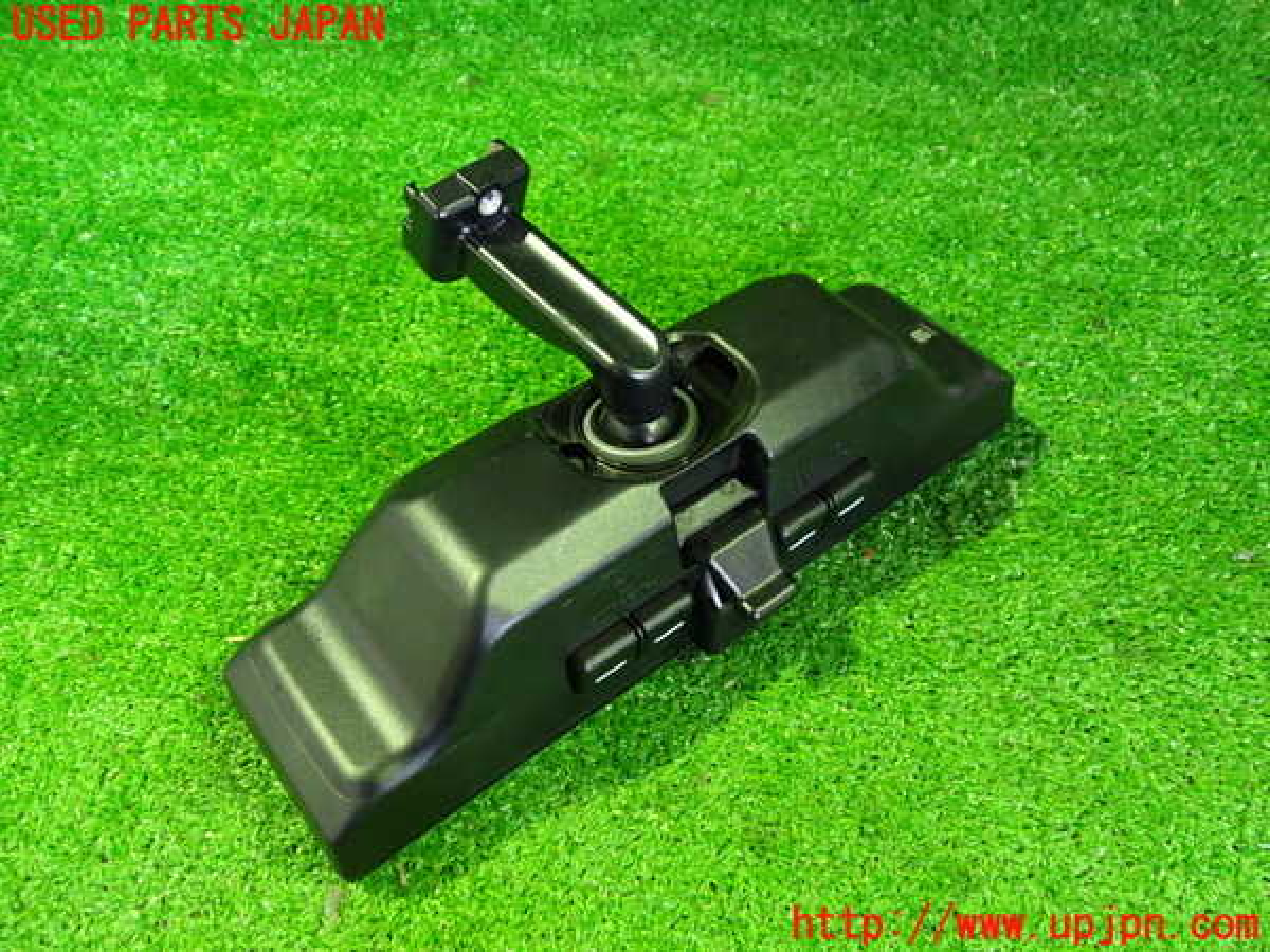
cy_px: 476
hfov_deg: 60.0
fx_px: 1101
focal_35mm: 30
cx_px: 635
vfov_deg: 46.8
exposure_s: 1/20
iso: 800
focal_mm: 5.4
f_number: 2.3
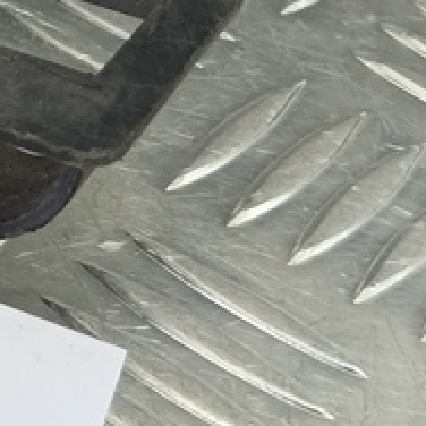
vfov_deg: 15.4
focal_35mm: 111
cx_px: -598
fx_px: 1545
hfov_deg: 12.4
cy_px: 2
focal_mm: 4.11
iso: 142
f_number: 1.6
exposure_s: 1/50
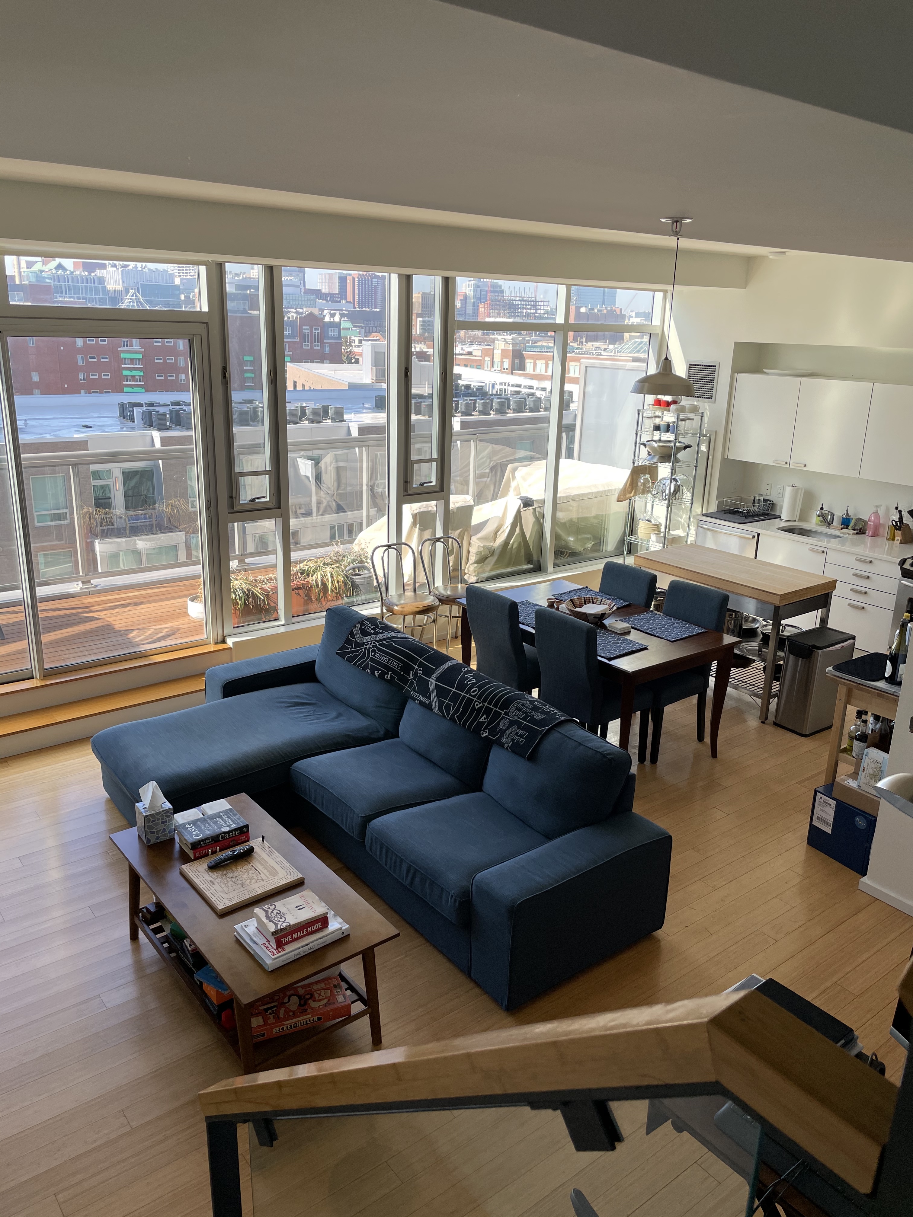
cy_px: 608
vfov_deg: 67.3
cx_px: 456
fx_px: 914
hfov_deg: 53.1
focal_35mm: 26
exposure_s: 1/460
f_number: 1.6
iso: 32
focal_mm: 4.2
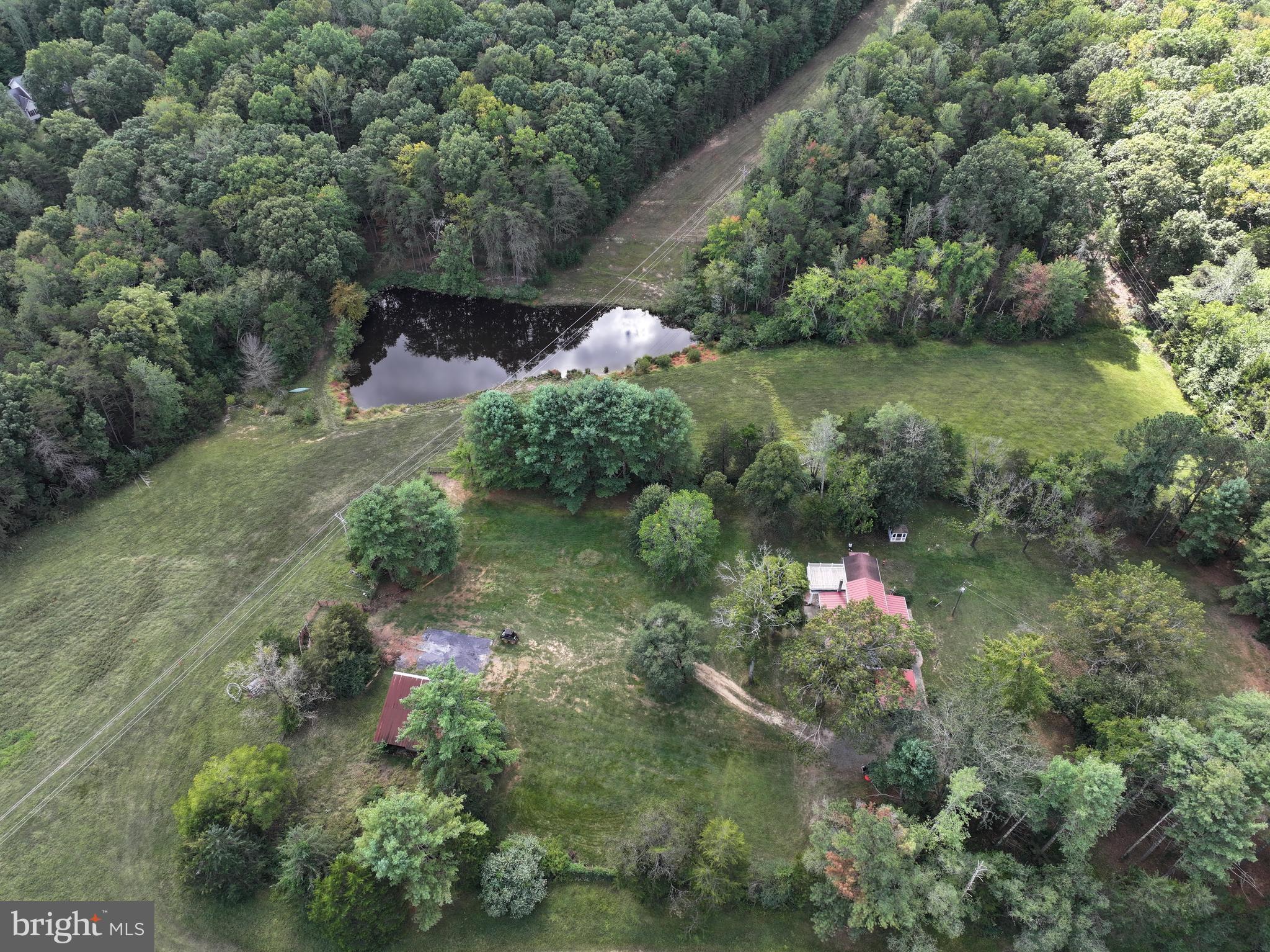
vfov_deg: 56.8
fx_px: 880
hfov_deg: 71.6
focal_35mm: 24
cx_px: 635
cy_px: 476
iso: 100
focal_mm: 12.29
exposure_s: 1/240
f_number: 2.8
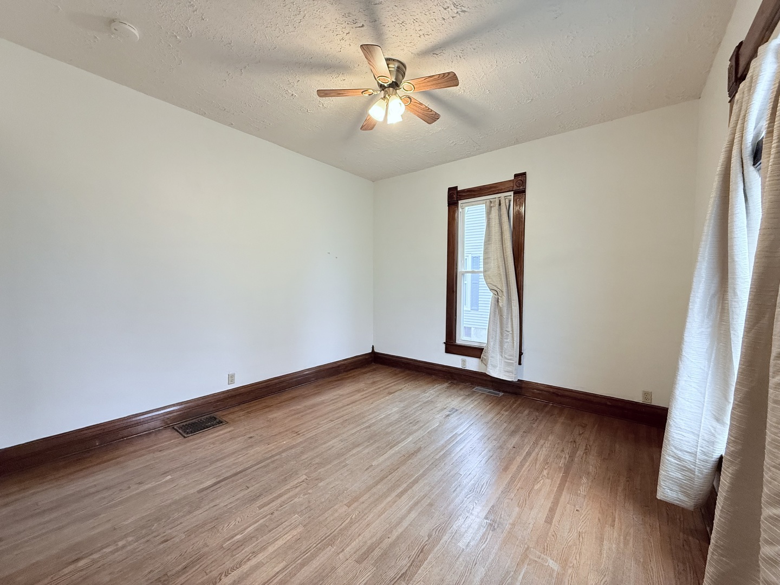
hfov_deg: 102.1
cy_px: 292
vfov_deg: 85.7
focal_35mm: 14
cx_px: 390
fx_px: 315
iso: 250
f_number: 2.2
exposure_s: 1/60
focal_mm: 2.22
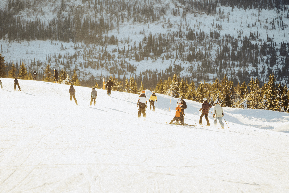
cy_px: 96
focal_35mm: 150
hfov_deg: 13.7
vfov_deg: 9.1
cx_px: 144
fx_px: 1204
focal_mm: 150
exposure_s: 1/2000
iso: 1600
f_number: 5
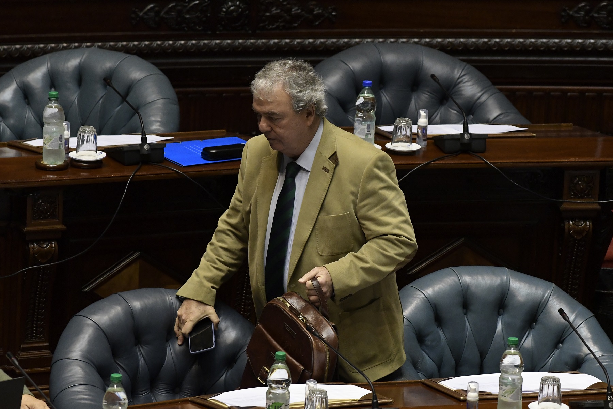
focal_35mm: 262
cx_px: 306
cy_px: 204
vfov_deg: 5.2
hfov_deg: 7.8
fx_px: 4469
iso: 5000
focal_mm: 175
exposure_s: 1/320
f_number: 5
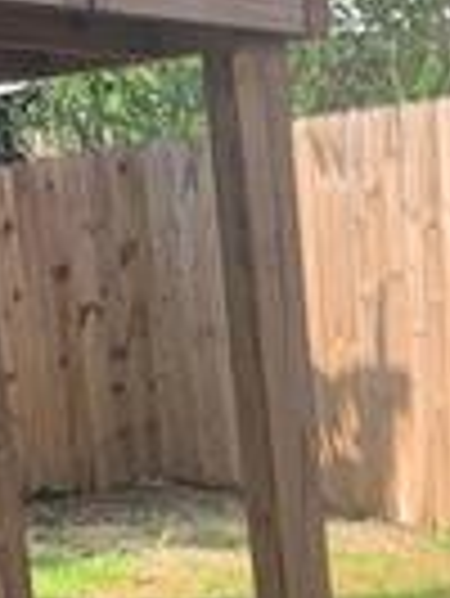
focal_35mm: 94
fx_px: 1627
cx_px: 576
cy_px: 913
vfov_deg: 18.4
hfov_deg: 15.1
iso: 25
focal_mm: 4.25
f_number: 1.8
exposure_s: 1/552
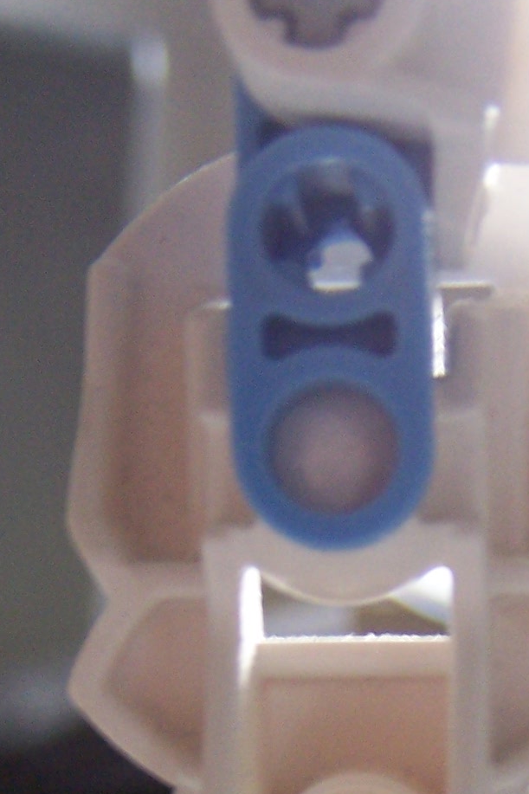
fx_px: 2447
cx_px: 407
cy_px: 895
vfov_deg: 17.7
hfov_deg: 12.3
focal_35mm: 111
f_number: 2.8
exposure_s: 1/8
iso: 140
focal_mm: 6.3
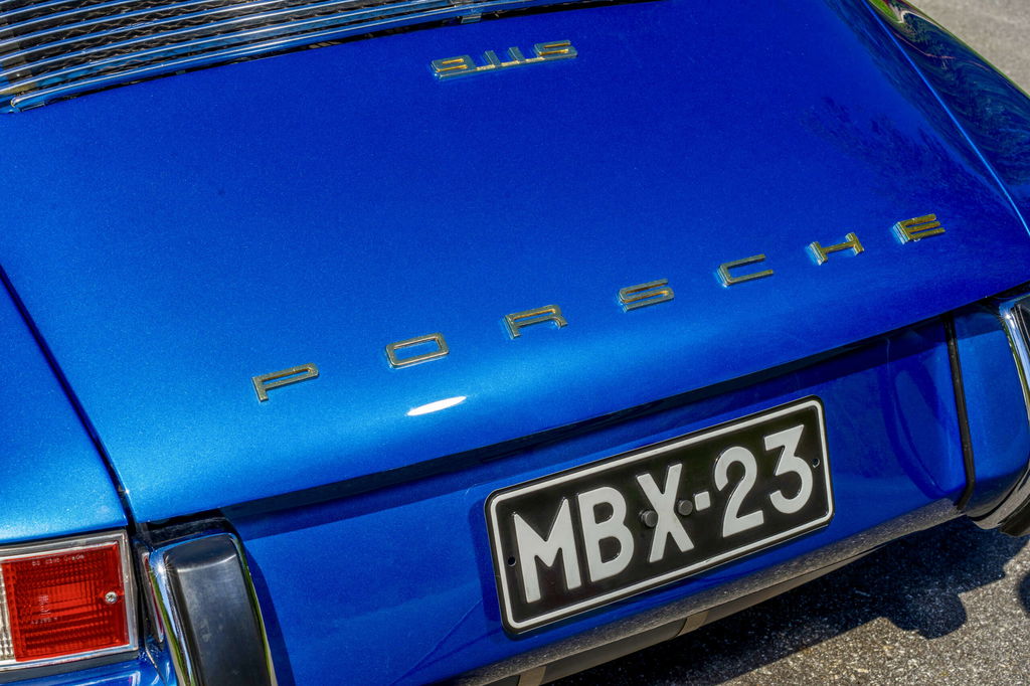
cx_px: 515
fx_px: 1573
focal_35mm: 55
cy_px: 343
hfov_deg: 36.3
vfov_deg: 24.6
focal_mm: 55
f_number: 13
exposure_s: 1/160
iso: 100
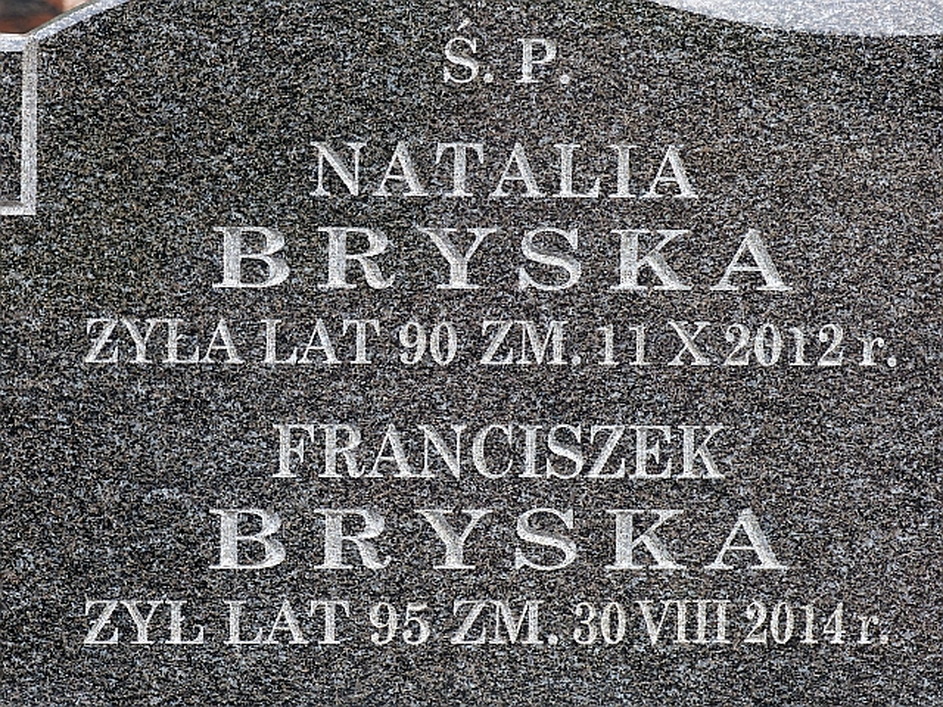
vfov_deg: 6.1
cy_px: 354
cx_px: 472
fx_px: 6674
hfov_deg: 8.1
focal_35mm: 245
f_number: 4
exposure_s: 1/250
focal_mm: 44
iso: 100
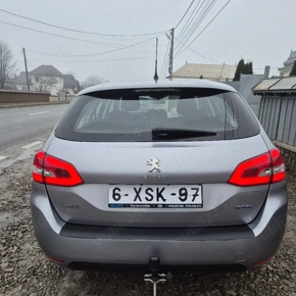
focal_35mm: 28
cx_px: 146
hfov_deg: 57.3
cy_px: 154
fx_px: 271
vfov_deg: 57.3
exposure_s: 1/286
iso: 25
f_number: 1.8
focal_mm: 5.4
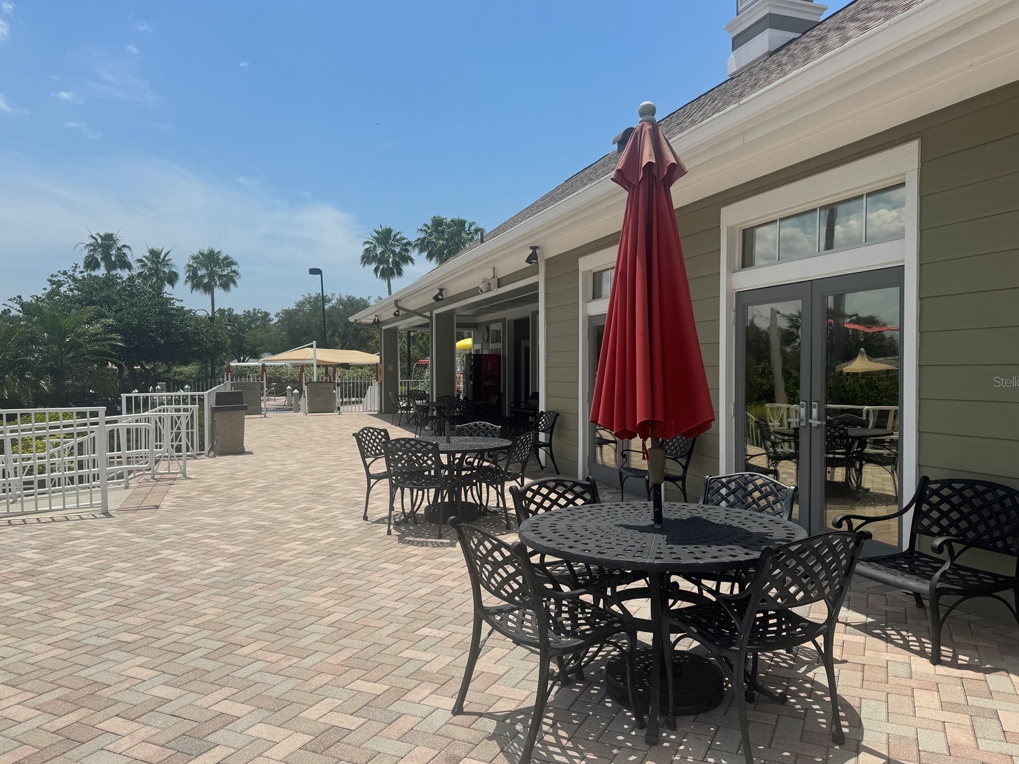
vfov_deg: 54.9
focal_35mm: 25
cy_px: 381
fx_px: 736
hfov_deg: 69.4
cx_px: 525
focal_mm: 6.86
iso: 80
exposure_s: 1/7937
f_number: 1.78
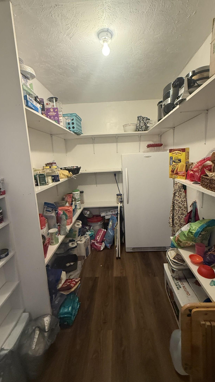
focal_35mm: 16
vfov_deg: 99.3
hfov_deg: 67.0
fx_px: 162
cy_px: 185
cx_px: 112
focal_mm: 2.22
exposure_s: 1/60
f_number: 2.2
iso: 400
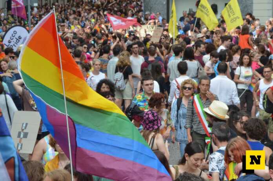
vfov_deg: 5.4
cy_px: 90
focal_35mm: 255
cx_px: 136
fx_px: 1930
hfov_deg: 8.1
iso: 2000
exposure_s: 1/160
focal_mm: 170
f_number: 25
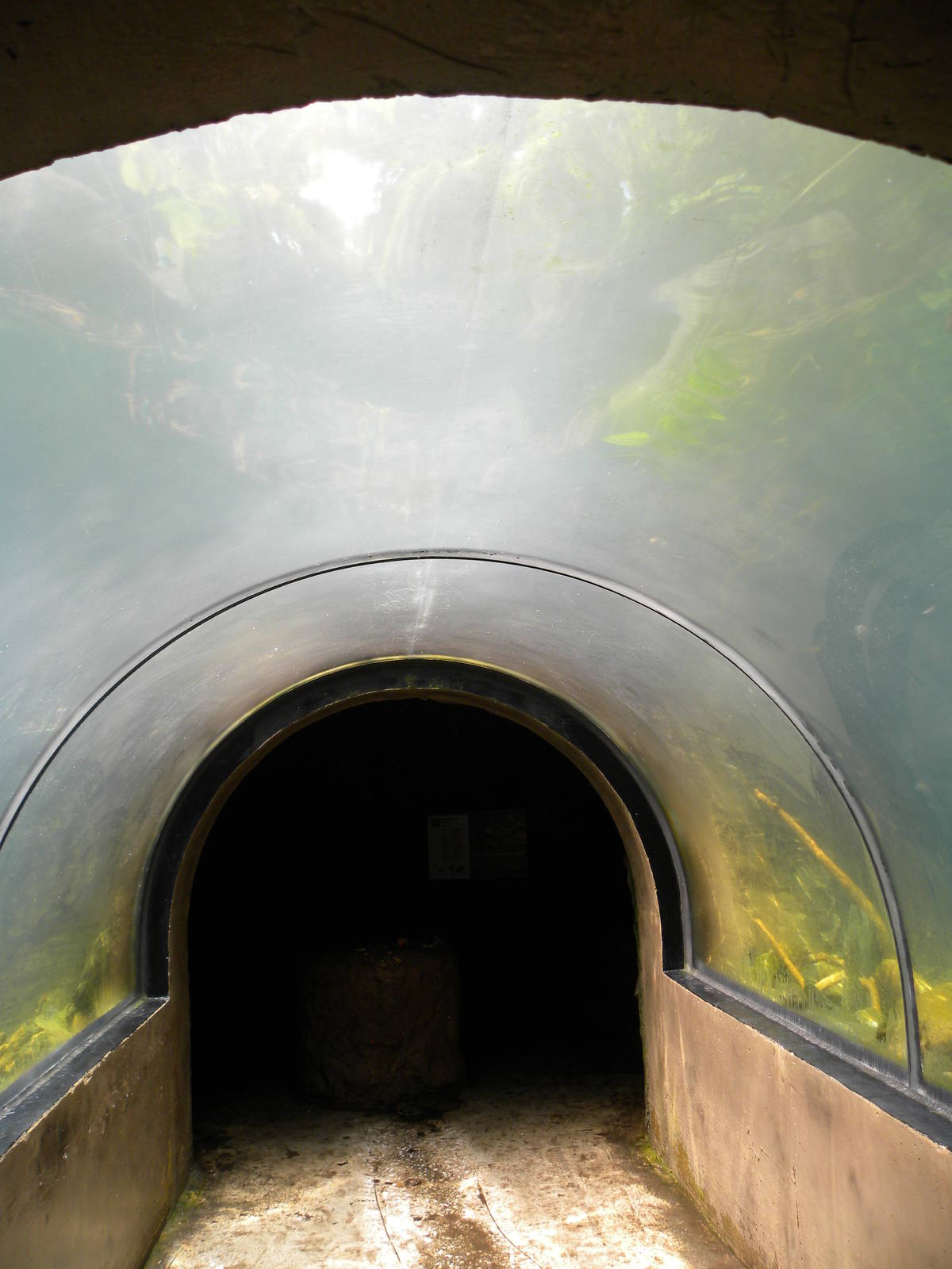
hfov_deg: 53.1
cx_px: 476
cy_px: 634
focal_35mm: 26
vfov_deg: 67.3
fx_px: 953
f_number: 2.8
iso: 71
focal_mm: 4.6
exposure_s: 1/102
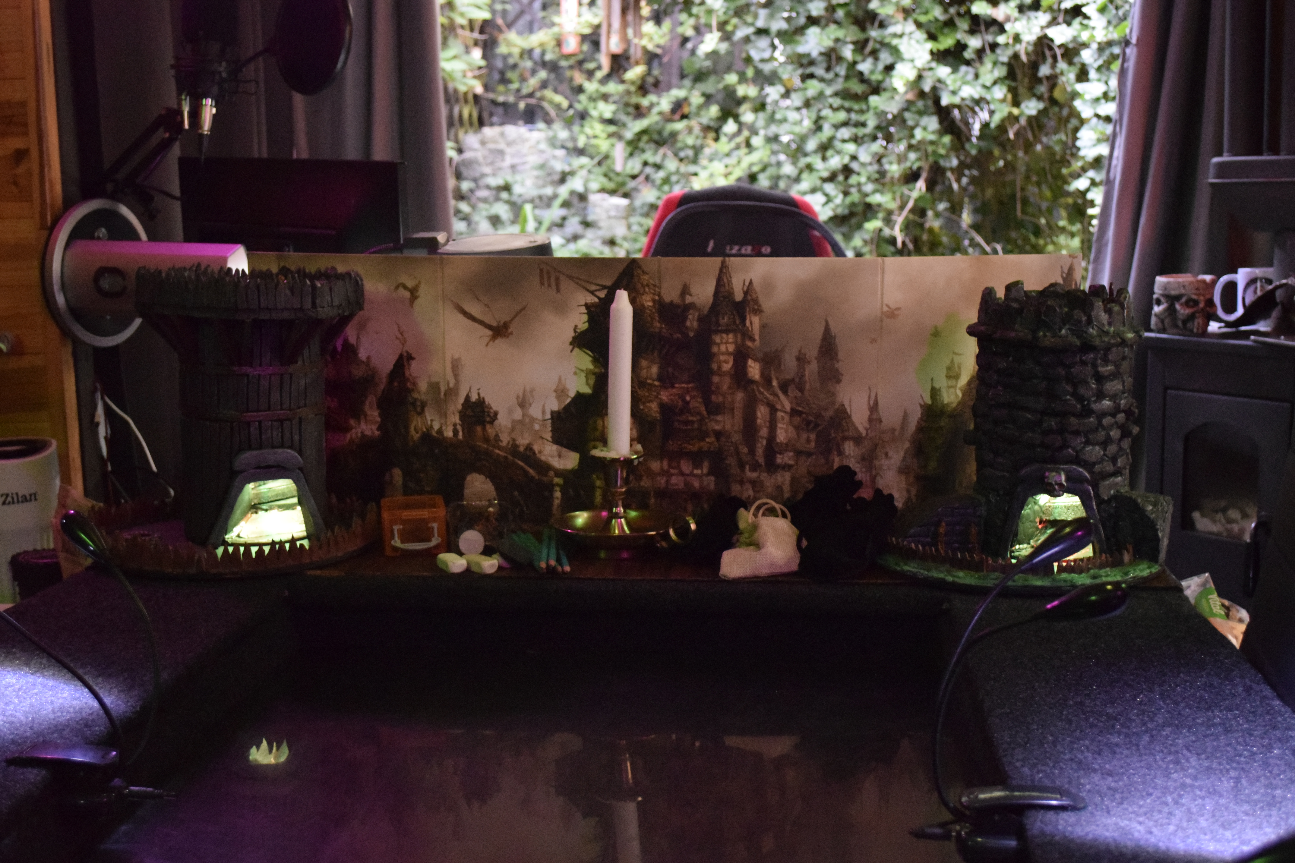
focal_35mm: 48
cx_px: 648
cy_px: 432
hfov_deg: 41.1
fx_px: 1727
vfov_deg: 28.1
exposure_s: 1/20
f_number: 4.8
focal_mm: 32
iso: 6400
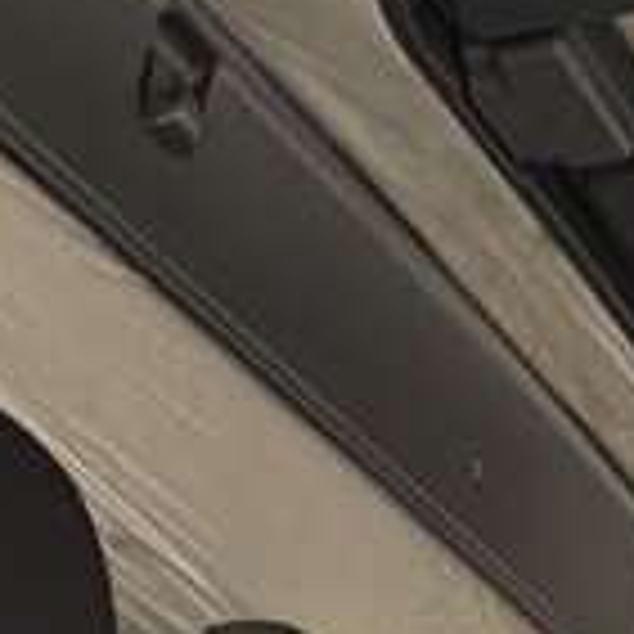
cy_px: 1574
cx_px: 1039
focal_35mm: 95
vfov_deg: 13.1
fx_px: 1969
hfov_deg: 16.2
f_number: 2.2
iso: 40
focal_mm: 2.22
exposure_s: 1/213
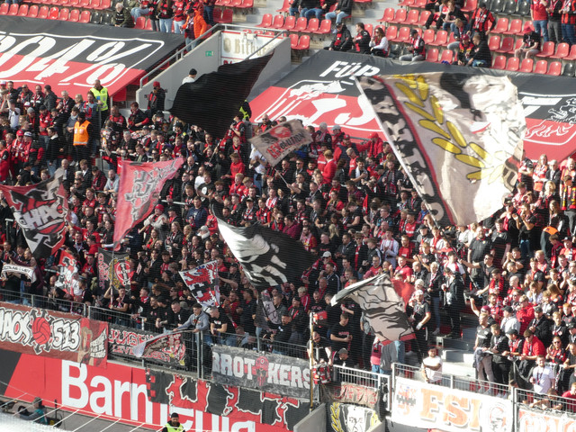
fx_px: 4160
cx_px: 288
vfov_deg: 5.9
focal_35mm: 250
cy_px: 216
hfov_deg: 7.9
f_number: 5.6
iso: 80
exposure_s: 1/100
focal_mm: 44.8
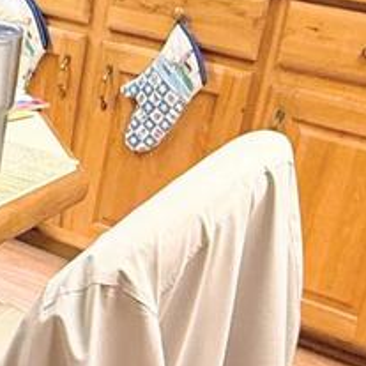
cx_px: -95
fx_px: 1029
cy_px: 320
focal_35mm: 86
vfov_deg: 19.8
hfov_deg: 18.9
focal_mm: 2.22
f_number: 2.2
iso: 250
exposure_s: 1/60
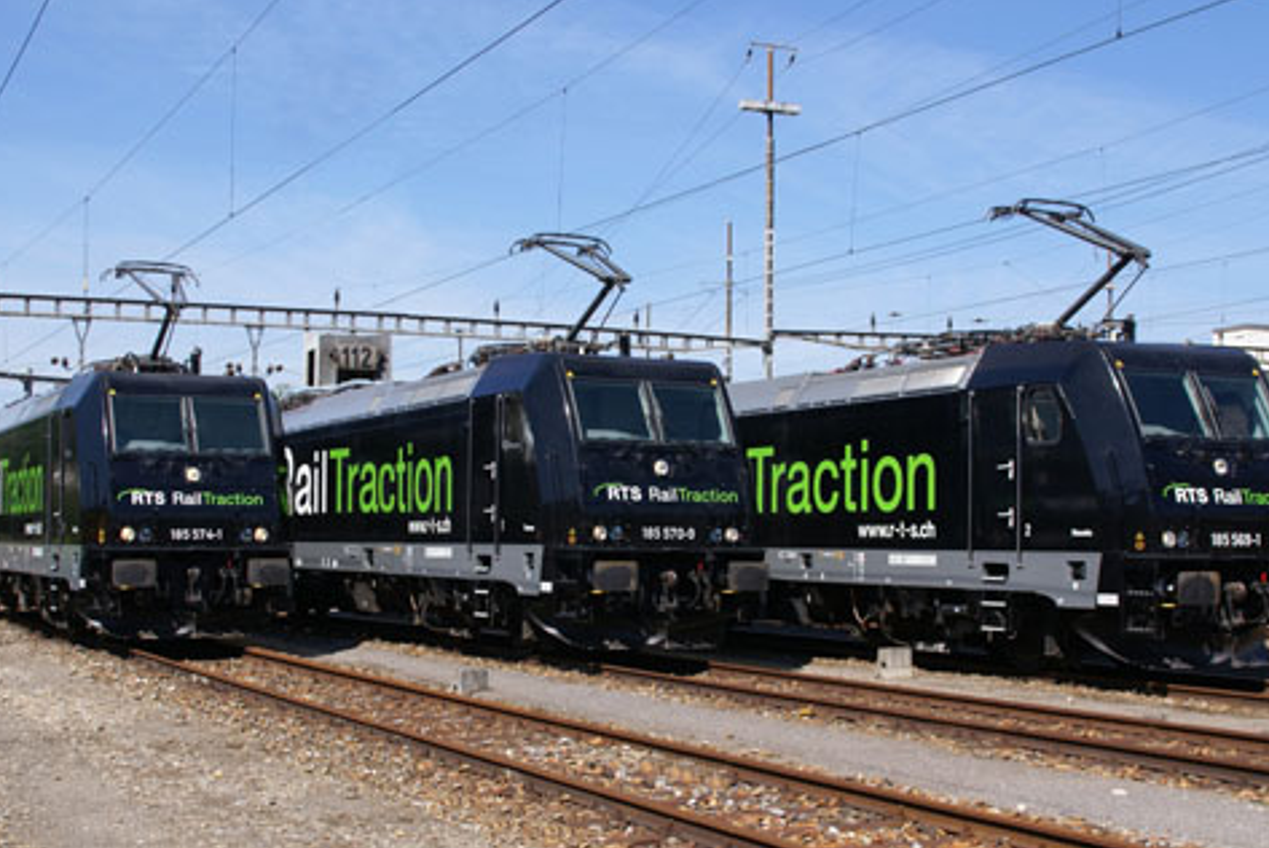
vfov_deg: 25.6
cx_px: 656
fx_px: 1869
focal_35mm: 53
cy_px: 437
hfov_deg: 37.5
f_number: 6.3
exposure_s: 1/400
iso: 100
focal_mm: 26
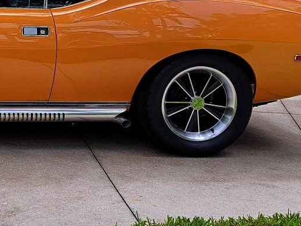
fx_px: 609
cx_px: -32
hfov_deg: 25.7
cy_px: 52
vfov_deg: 20.8
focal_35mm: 70
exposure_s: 1/693
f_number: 1.8
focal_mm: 5.23
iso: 50
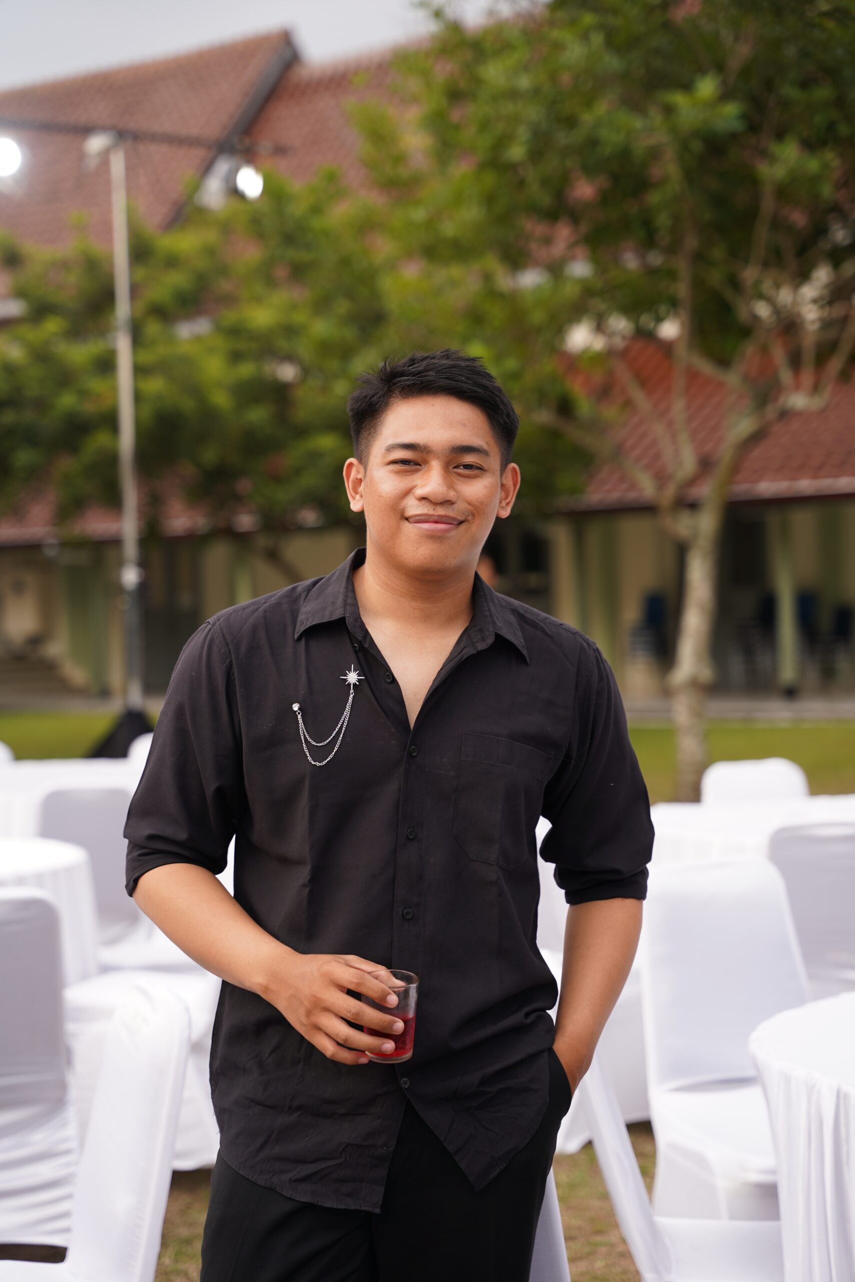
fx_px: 2493
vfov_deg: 28.8
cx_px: 428
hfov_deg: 19.5
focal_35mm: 70
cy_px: 641
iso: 125
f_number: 2.8
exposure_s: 1/100
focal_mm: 70
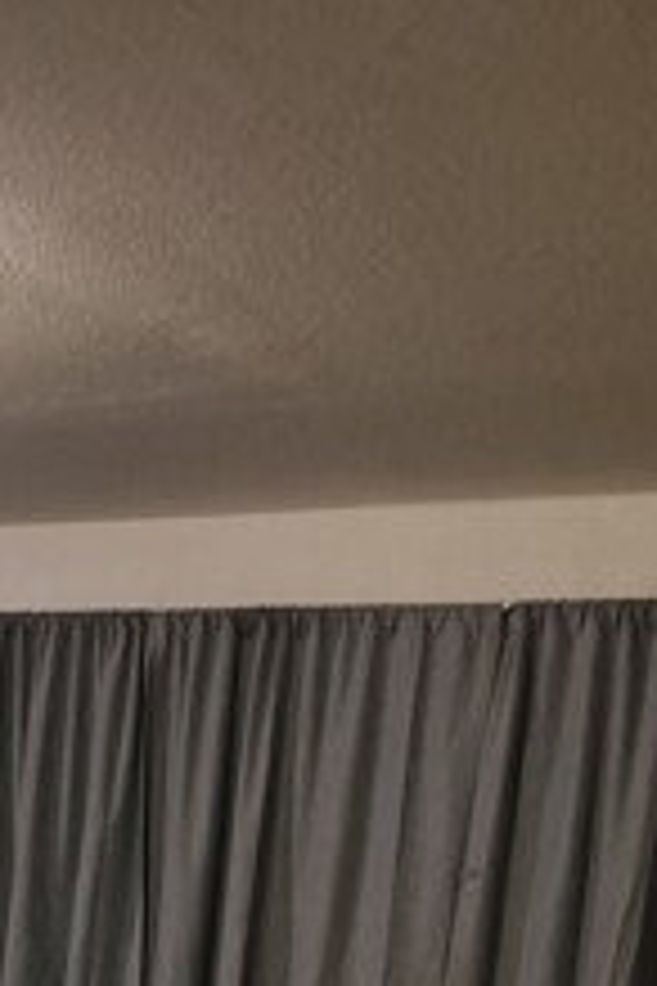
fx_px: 1998
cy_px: 1144
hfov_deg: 17.8
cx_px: -112
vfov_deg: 25.3
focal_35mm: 73
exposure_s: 1/30
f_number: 1.8
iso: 1991
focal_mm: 5.56
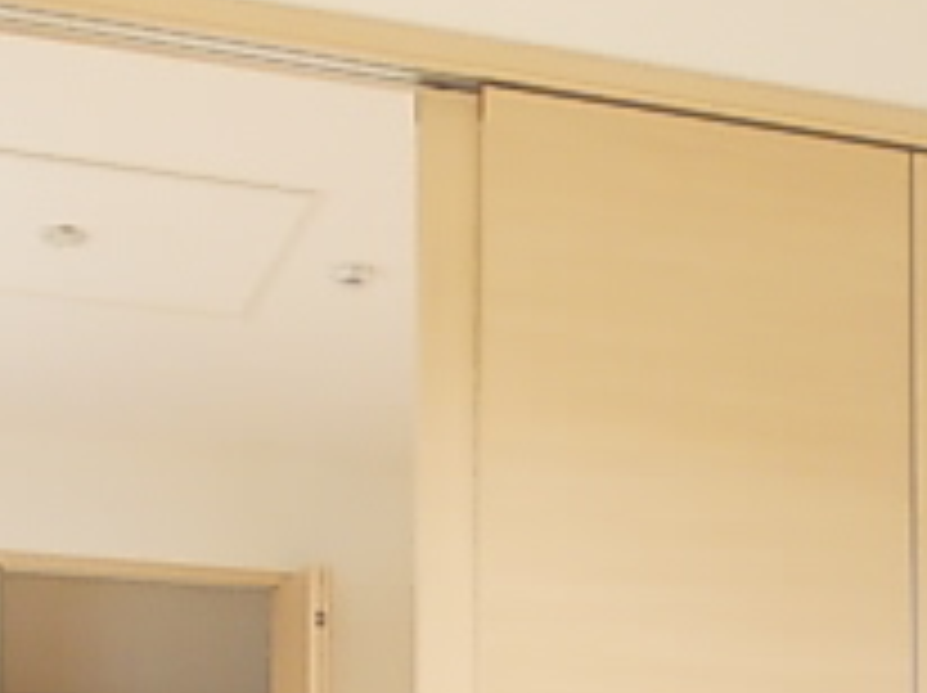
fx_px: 2327
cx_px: 855
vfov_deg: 15.9
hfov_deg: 21.9
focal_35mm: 87
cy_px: 945
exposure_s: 1/50
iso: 200
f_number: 2.7
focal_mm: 4
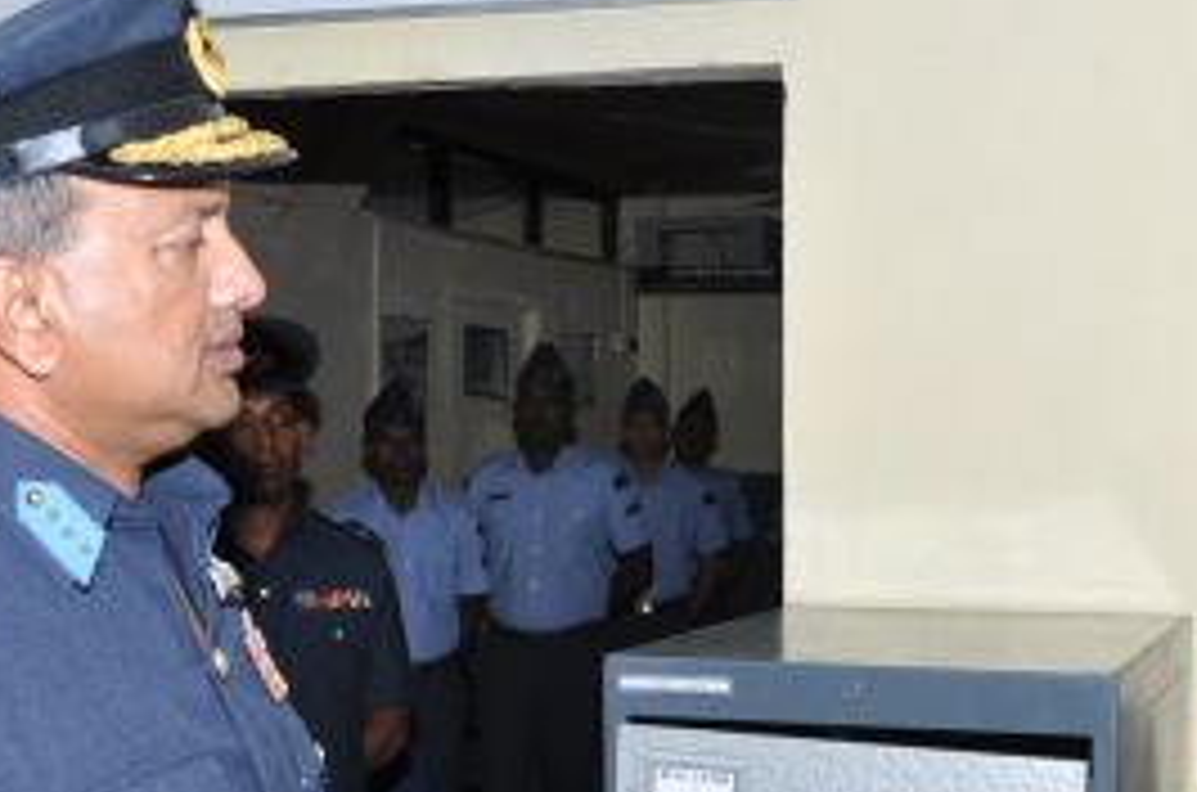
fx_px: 2023
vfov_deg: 21.9
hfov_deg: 32.9
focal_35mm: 61
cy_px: 608
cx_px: 716
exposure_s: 1/125
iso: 200
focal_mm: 18
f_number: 5.6
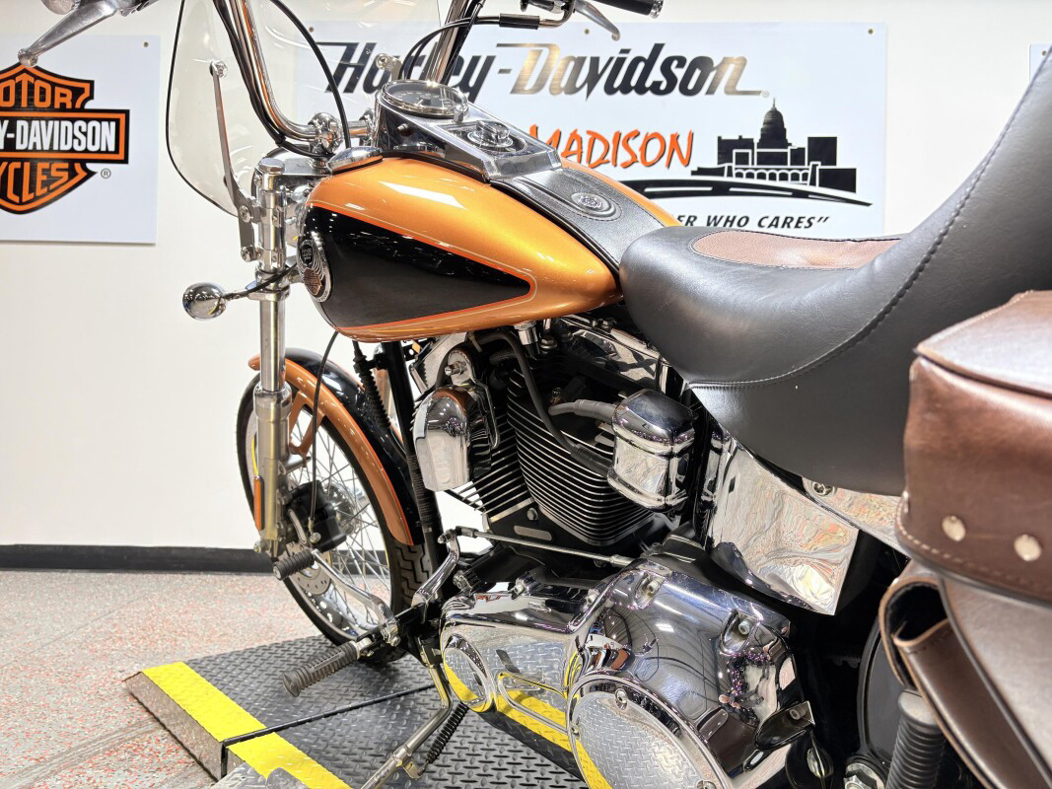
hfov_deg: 67.3
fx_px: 790
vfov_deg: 53.1
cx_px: 526
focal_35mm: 26
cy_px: 394
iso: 64
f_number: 1.6
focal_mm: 5.96
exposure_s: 1/120
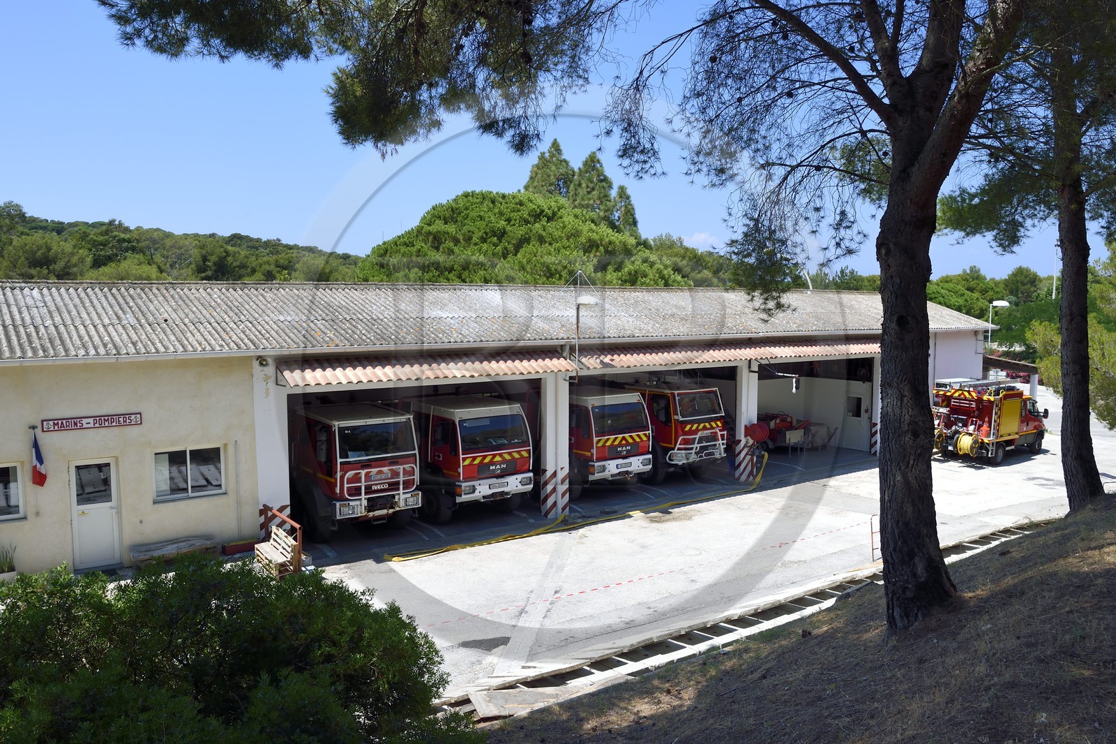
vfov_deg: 47.9
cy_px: 372
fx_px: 837
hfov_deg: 67.4
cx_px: 558
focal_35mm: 27
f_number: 11
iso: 200
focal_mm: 27
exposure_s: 1/250
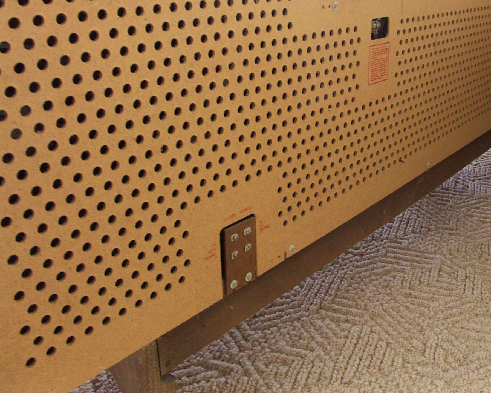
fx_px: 567
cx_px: 340
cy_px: 136
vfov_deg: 37.9
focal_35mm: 39
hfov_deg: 45.9
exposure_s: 1/10
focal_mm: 7.2
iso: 125
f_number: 2.8
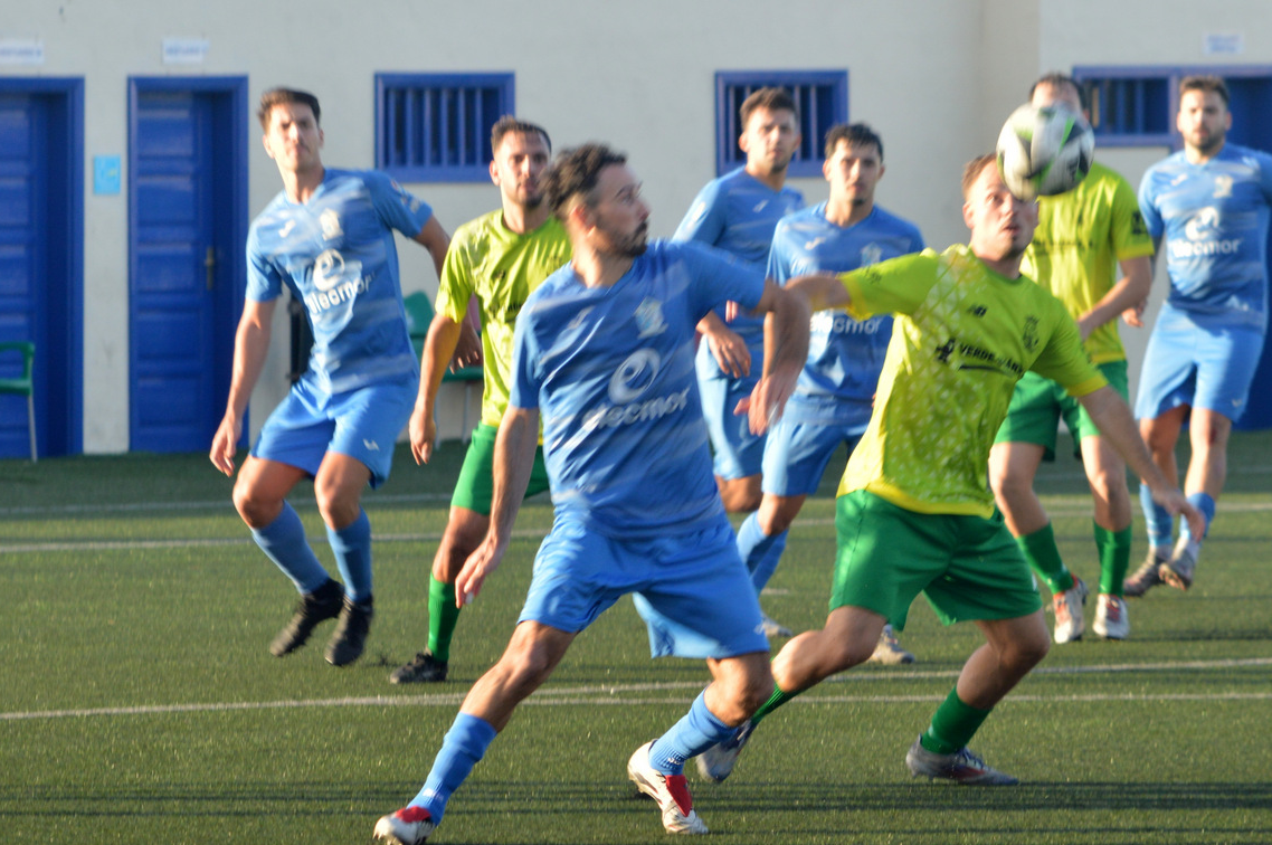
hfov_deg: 7.7
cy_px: 410
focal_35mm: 269
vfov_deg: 5.1
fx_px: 9494
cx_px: 647
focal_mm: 170
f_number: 10
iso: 400
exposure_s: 1/4000
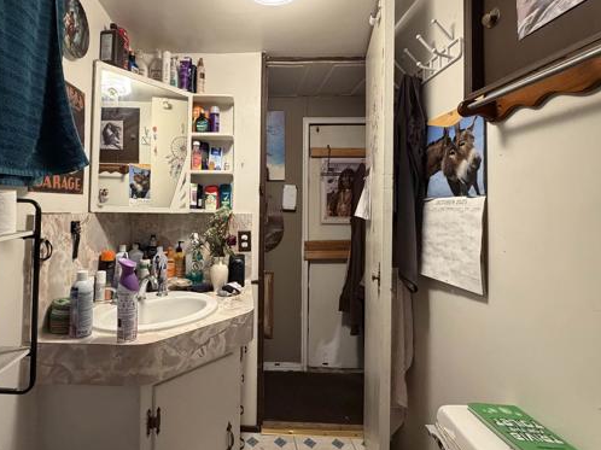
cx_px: 235
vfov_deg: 71.4
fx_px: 312
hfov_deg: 86.5
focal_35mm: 18
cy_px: 203
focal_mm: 2.22
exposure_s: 1/60
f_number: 2.2
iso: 400
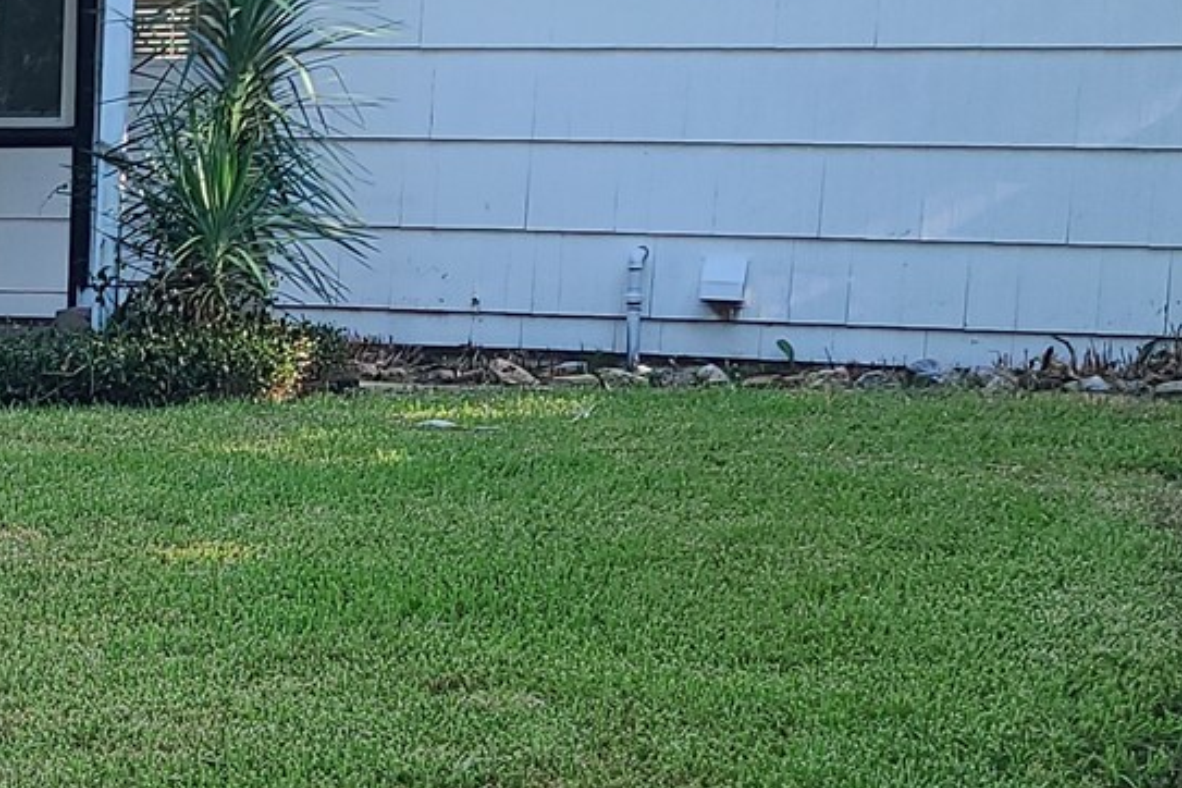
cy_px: 627
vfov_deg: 13.4
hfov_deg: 17.7
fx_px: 3349
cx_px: -638
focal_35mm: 102
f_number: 1.8
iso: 40
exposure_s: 1/218
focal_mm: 5.4
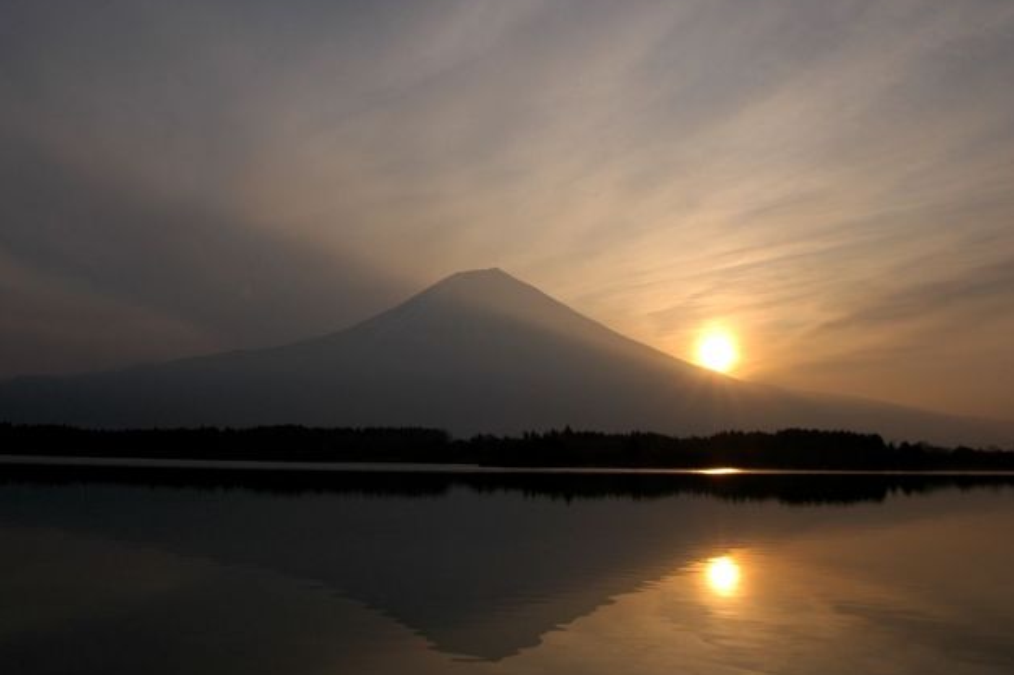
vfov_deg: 40.3
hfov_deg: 57.3
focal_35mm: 33
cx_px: 401
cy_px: 310
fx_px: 919
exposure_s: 1/180
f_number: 22
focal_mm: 17
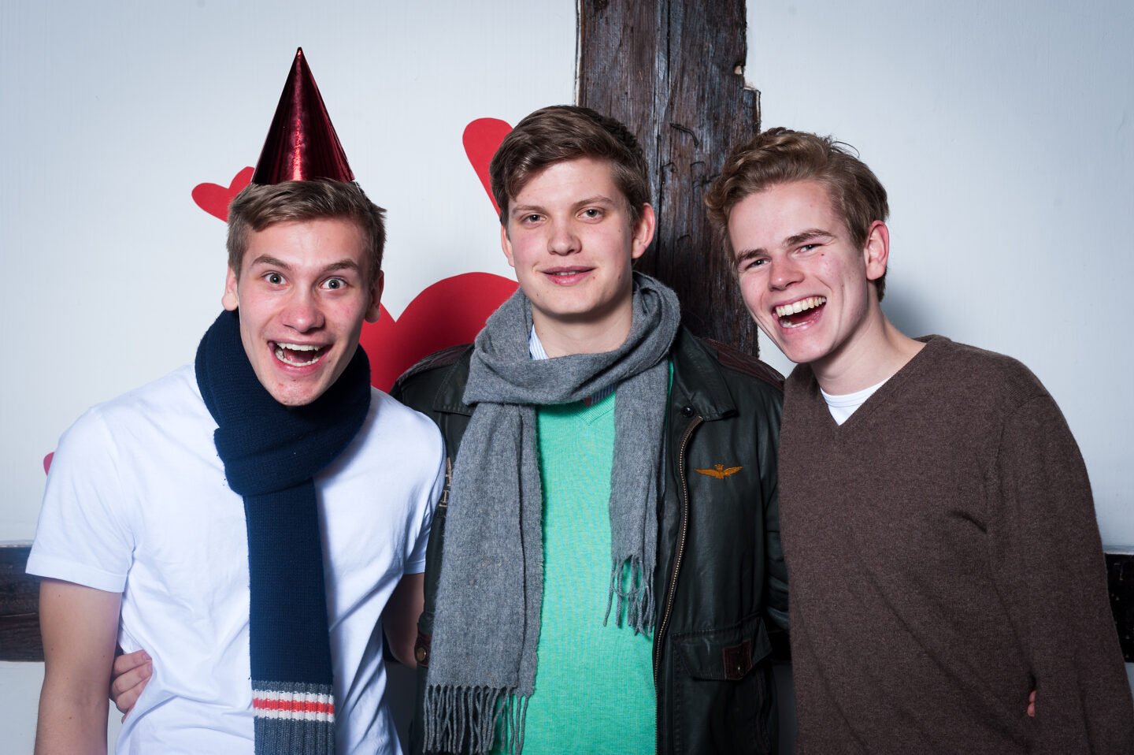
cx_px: 567
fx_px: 1574
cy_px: 378
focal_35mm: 50
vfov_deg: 27.0
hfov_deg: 39.6
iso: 200
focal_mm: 50
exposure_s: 1/125
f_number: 9
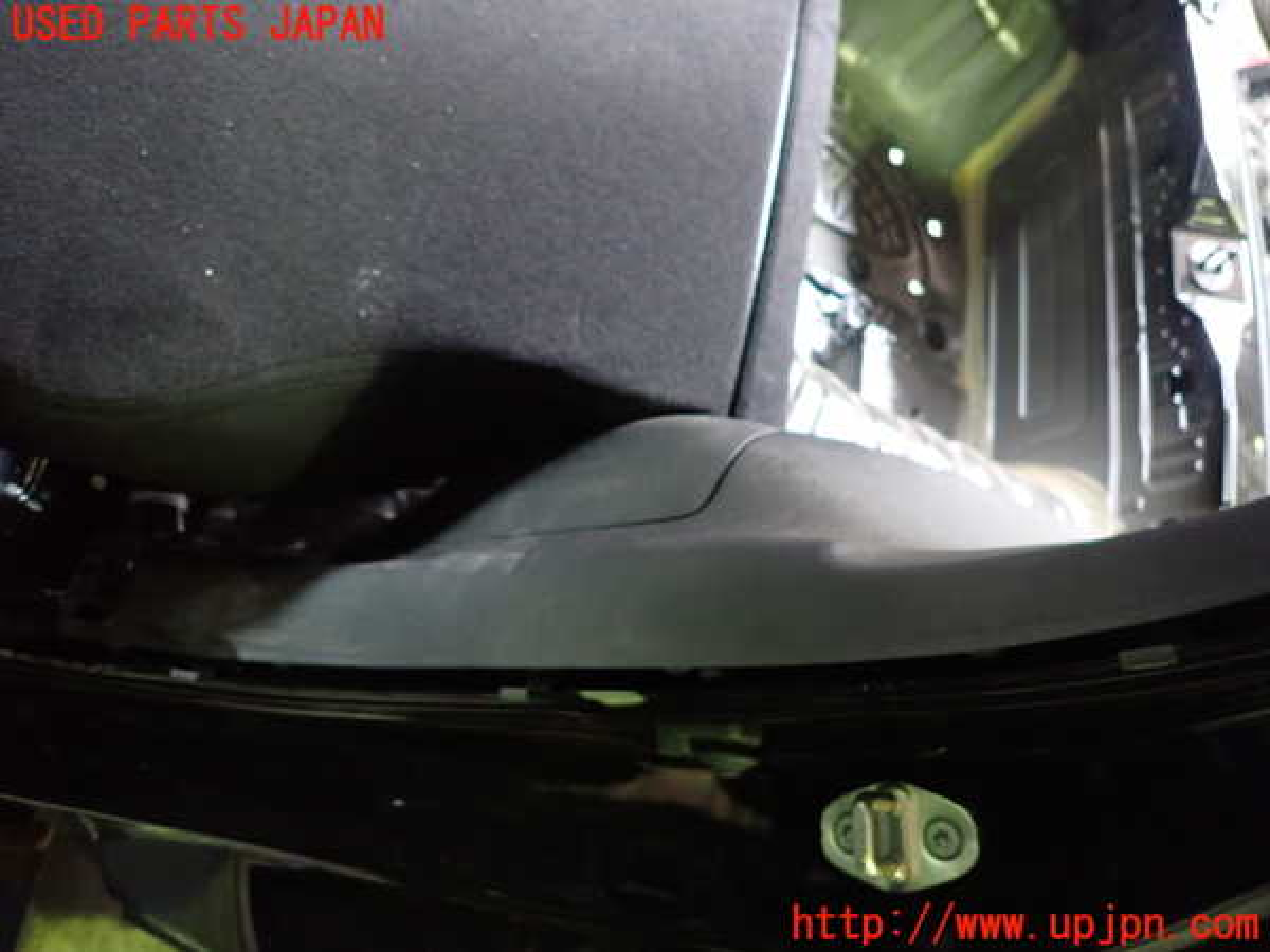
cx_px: 635
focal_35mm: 25
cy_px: 476
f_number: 2
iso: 800
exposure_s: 1/25
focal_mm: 4.5
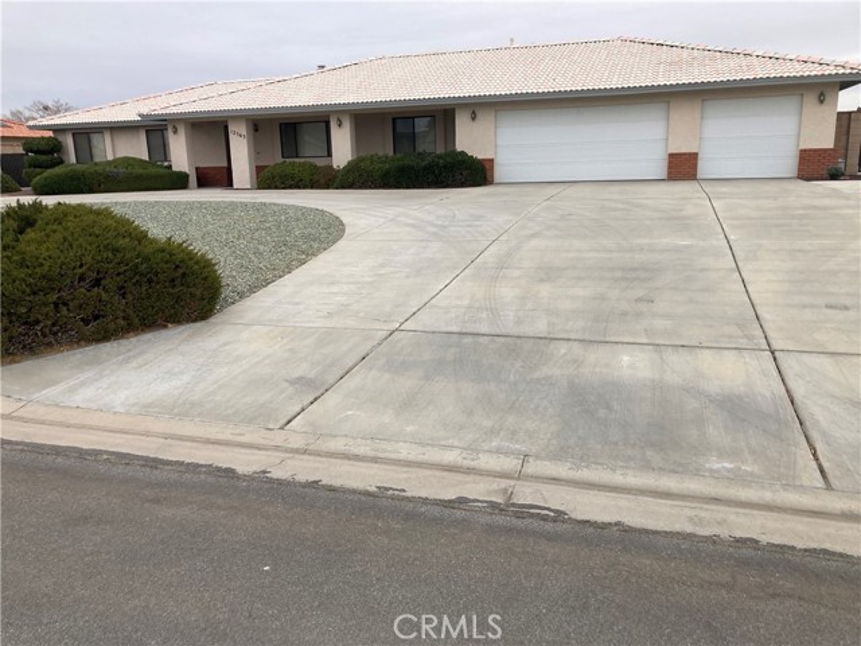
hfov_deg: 63.4
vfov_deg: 49.7
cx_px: 430
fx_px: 696
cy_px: 323
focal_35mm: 28
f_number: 1.8
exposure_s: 1/787
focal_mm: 3.99
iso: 20
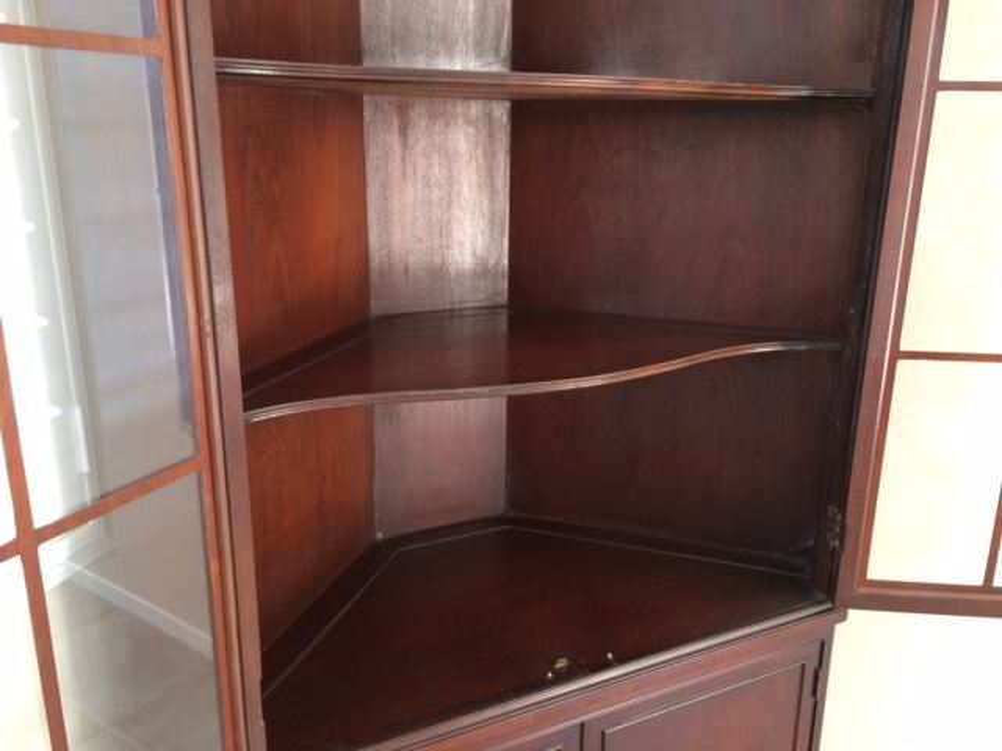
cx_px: 501
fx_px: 839
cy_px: 376
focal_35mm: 29
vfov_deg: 48.2
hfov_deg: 61.7
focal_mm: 4.15
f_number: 2.2
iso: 125
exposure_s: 1/30
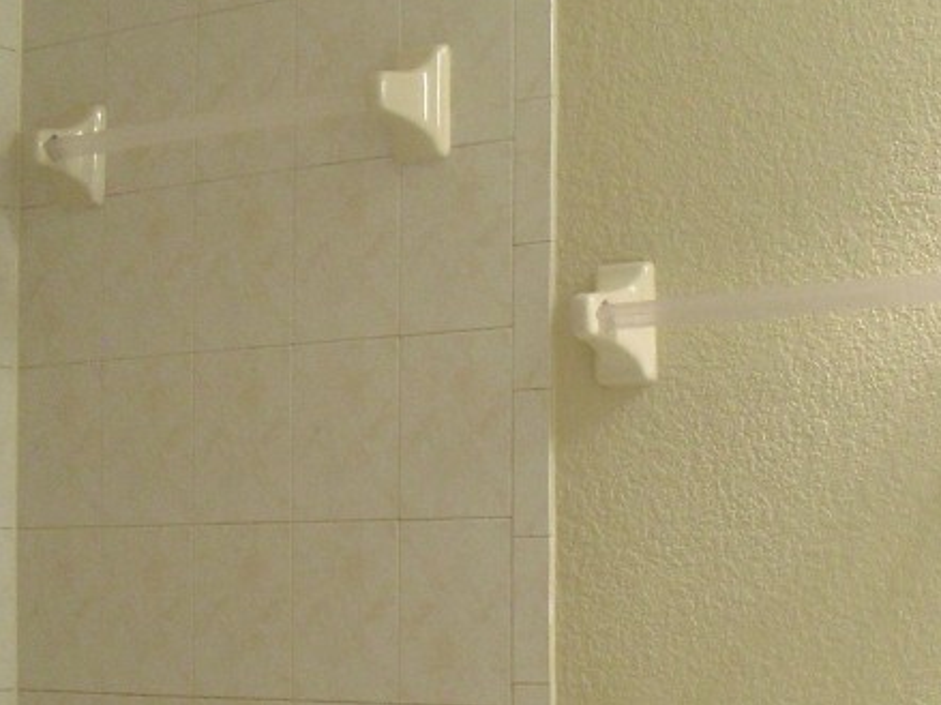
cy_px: 542
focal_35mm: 84
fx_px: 2283
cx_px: 684
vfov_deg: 17.4
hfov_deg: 23.1
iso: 200
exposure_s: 1/25
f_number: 3.1
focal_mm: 6.3
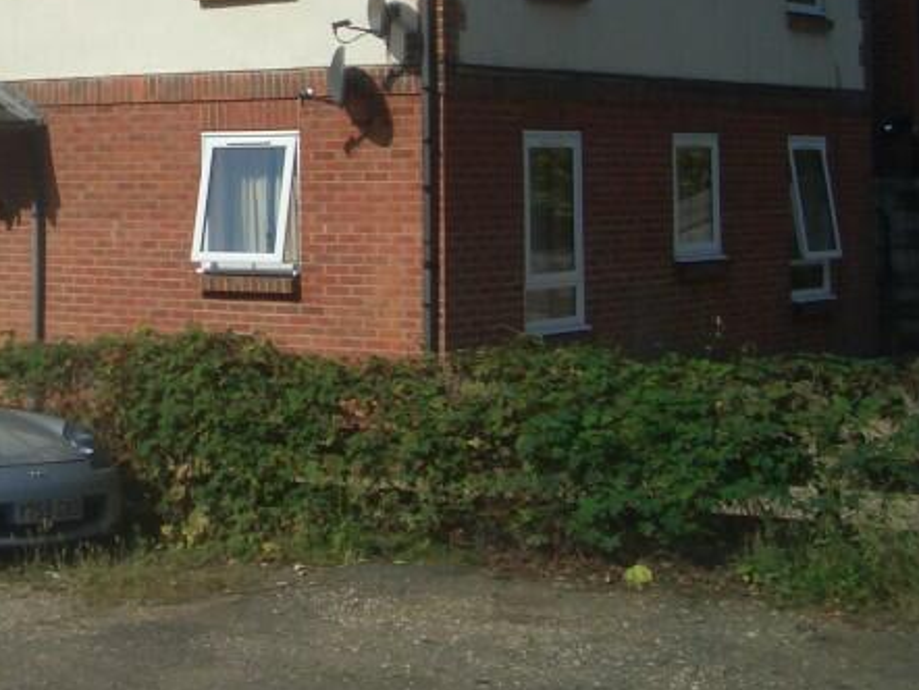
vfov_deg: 17.6
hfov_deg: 22.8
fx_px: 2152
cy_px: -67
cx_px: -73
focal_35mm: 81
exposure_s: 1/1000
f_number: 4.3
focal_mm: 5.8
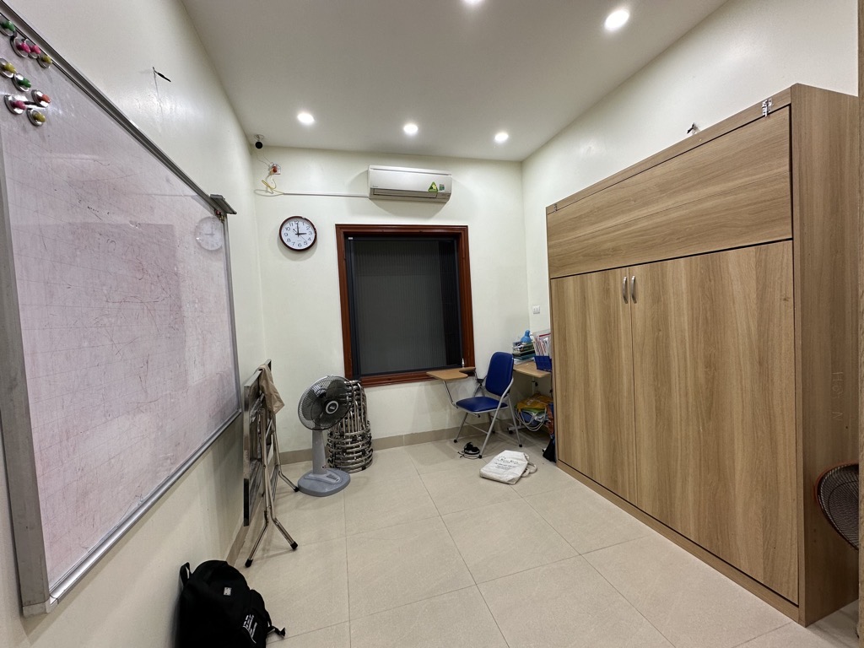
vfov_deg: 85.7
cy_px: 324
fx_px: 349
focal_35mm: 14
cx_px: 432
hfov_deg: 102.1
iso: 100
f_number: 2.2
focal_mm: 2.22
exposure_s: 1/100
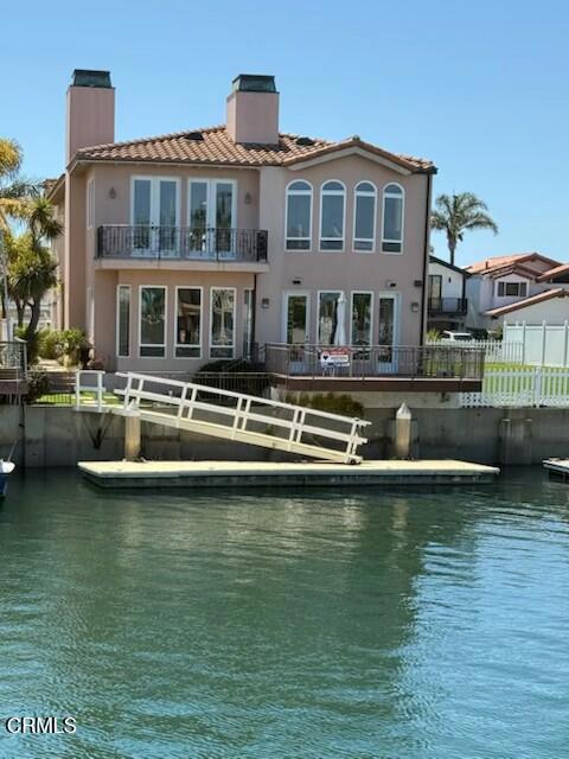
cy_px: 380
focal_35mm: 48
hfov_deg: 30.3
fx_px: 1052
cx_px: 284
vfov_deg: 39.7
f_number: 1.78
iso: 100
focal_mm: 6.76
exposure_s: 1/2577
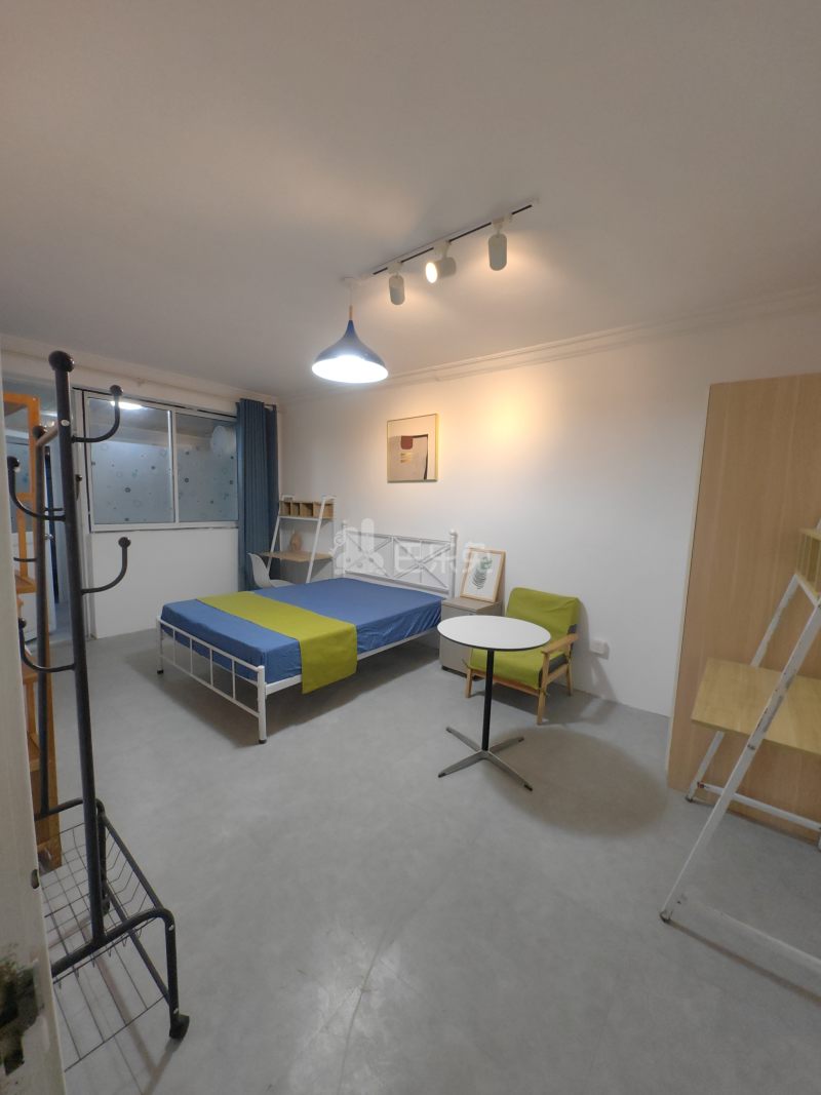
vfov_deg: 106.2
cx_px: 410
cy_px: 548
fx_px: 411
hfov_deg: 89.9
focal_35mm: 13
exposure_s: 1/50
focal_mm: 1.95
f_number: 2.2
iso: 200
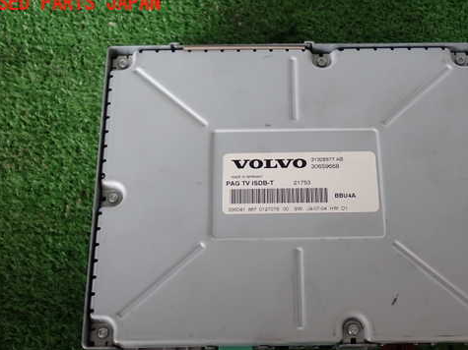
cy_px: 212
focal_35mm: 48
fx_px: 649
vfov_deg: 30.2
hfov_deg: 39.5
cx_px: 277
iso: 125
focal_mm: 6.83
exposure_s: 1/80
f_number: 2.7
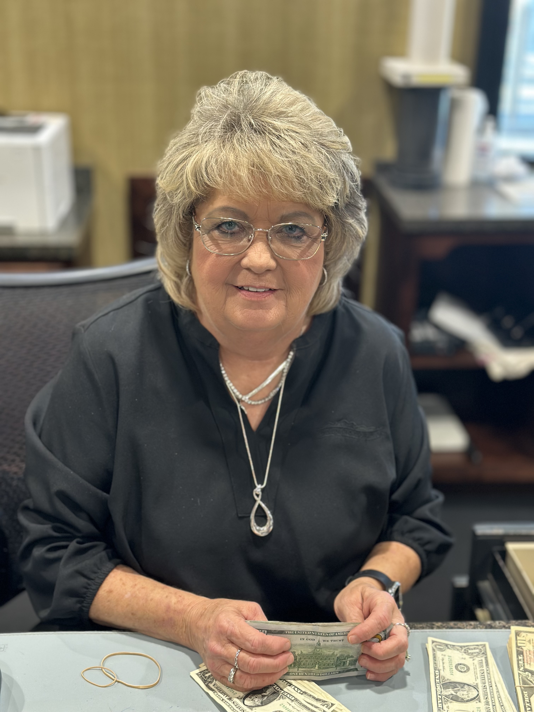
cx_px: 267
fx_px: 987
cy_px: 356
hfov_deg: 30.3
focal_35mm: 48
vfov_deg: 39.7
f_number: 1.78
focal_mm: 6.86
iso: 200
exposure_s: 1/60
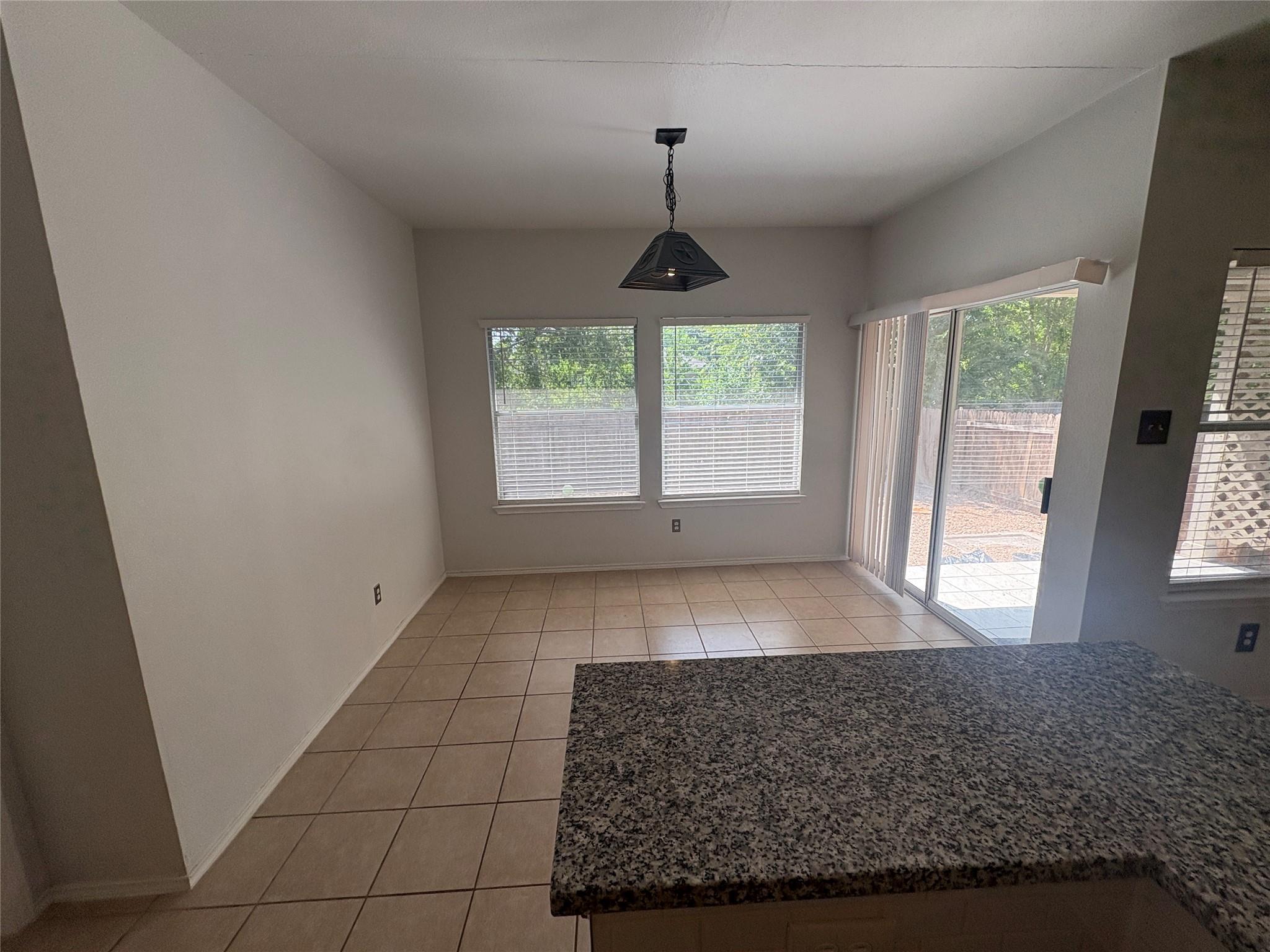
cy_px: 476
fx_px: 514
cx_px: 635
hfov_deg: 102.1
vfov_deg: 85.7
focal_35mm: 14
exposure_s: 1/197
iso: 50
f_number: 2.2
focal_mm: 2.22
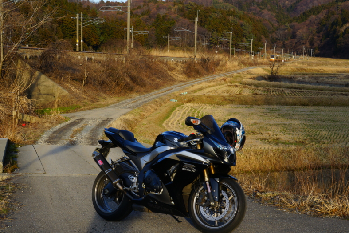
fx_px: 621
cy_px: 115
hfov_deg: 31.4
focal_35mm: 64
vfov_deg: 21.2
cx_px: 176
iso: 160
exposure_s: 1/80
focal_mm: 42
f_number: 13
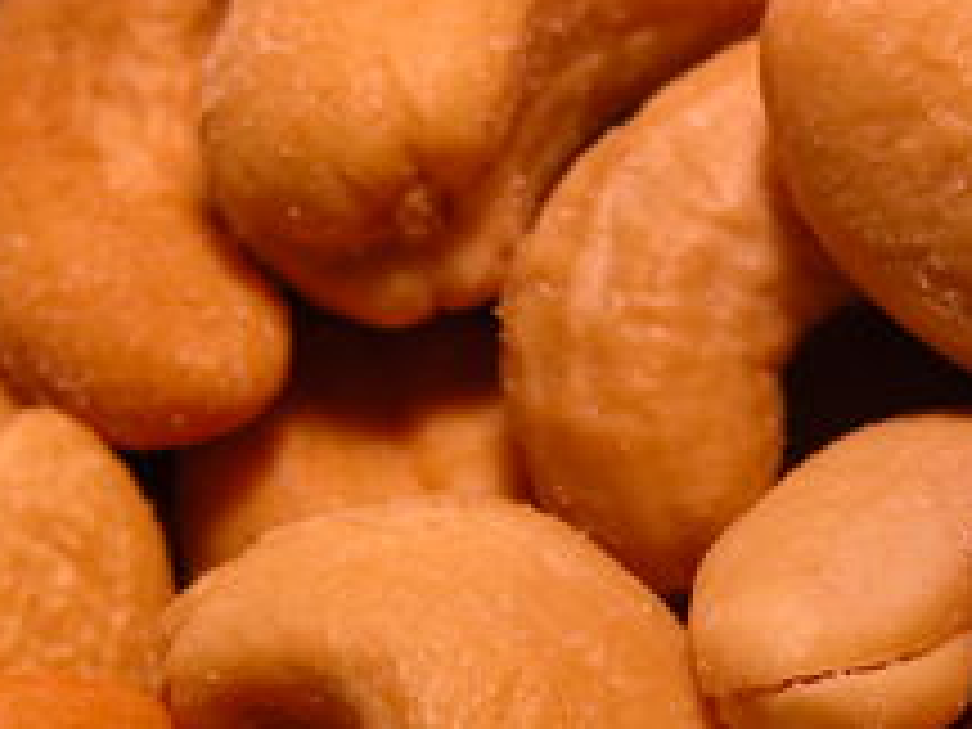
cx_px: 778
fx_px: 5560
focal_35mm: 198
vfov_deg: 7.5
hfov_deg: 10.0
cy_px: 477
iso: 100
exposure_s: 1/46.2
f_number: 5.8
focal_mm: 27.3
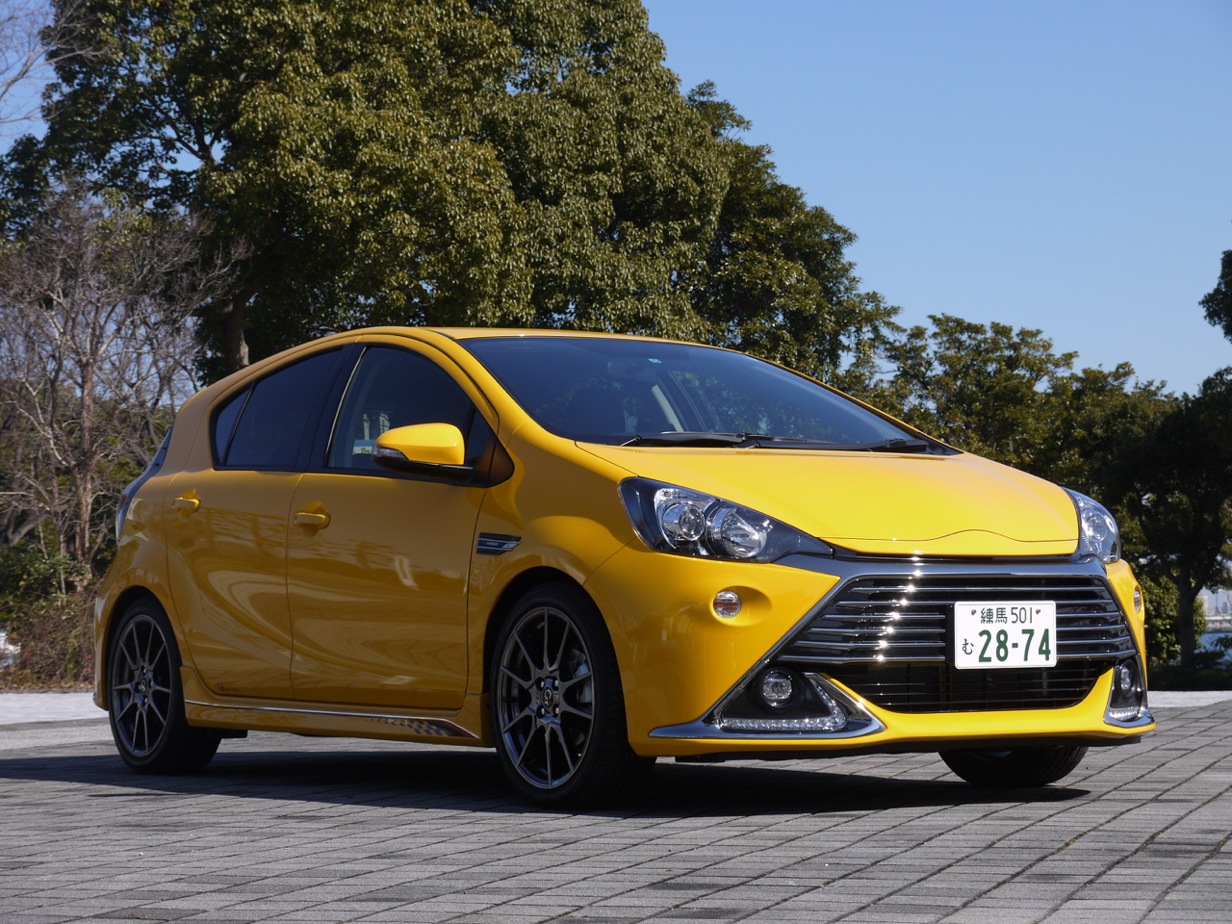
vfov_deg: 17.6
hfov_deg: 23.3
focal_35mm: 84
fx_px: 2990
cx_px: 616
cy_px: 462
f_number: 9
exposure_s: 1/320
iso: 100
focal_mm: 42
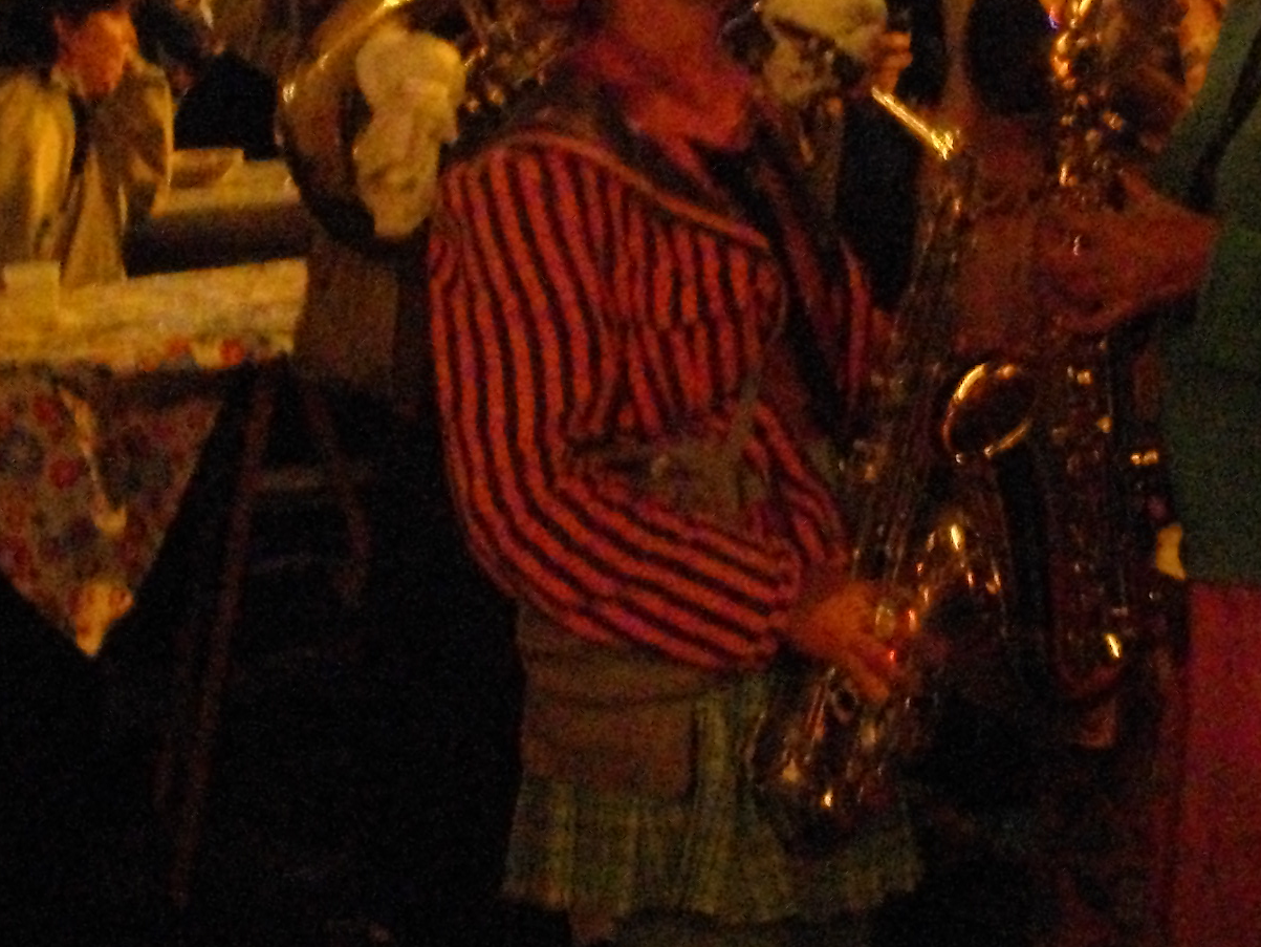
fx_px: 3535
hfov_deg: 20.2
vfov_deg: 15.1
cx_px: 710
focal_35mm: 97
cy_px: 130
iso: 800
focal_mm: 5.7
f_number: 2.9
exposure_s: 1/6
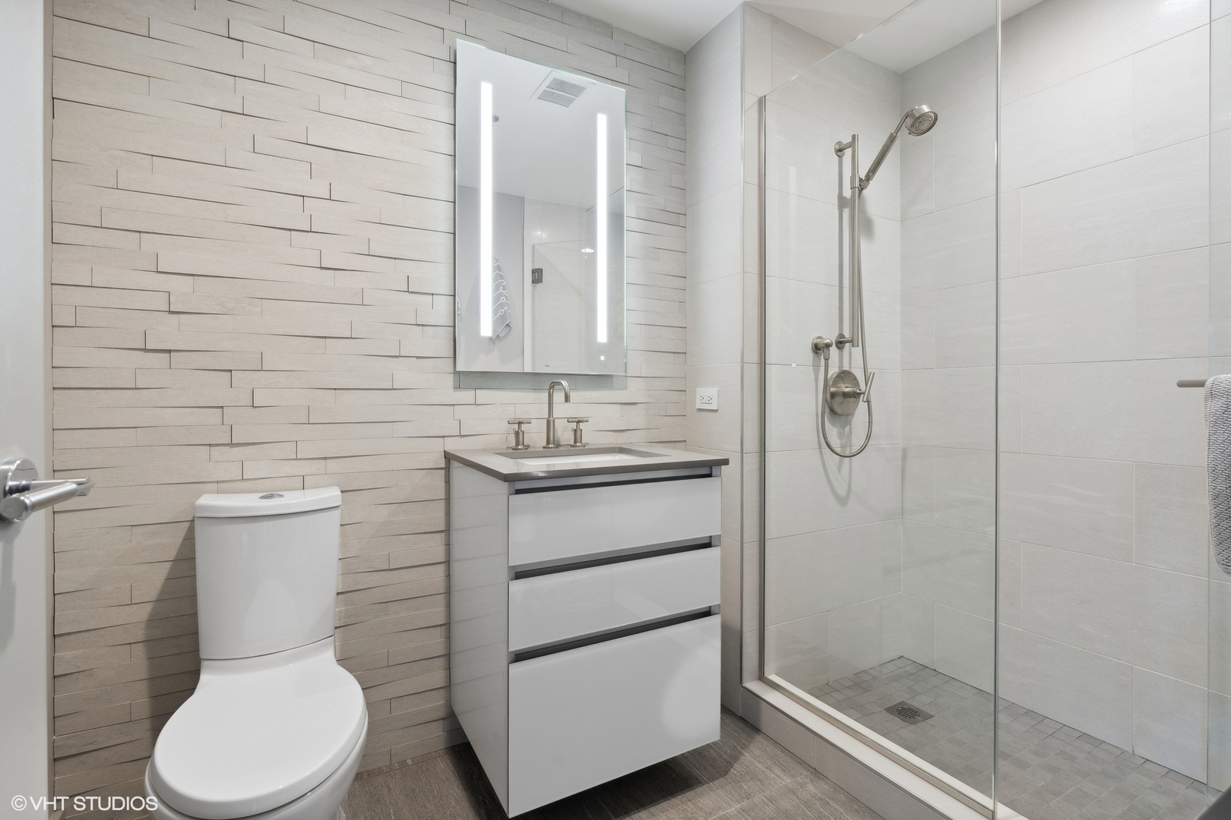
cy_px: 410
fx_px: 547
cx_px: 616
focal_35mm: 16
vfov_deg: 73.7
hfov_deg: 96.7
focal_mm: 16
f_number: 8
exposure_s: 1/6
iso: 320
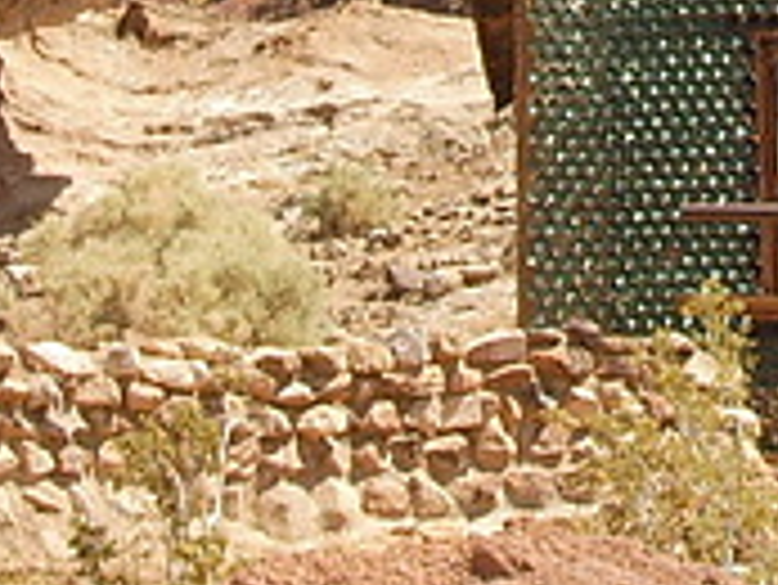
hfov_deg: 6.7
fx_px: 6635
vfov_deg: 5.0
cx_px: 958
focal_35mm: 295
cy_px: -266
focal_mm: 14.1
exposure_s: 1/125
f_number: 8.8
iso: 50
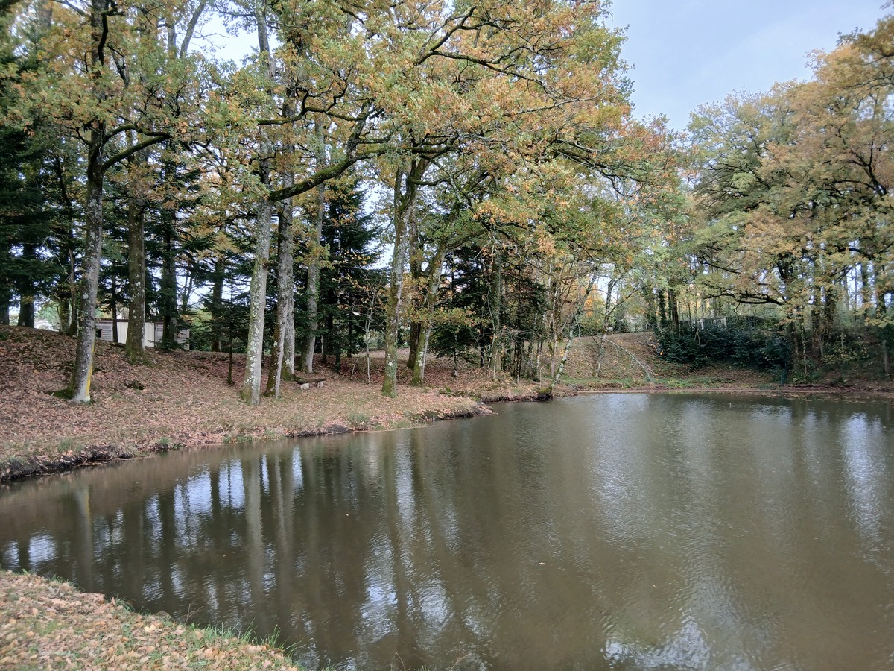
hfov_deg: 67.3
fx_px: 671
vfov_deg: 53.1
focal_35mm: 26
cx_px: 447
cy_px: 336
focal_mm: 3.98
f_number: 1.8
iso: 40
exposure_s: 1/50
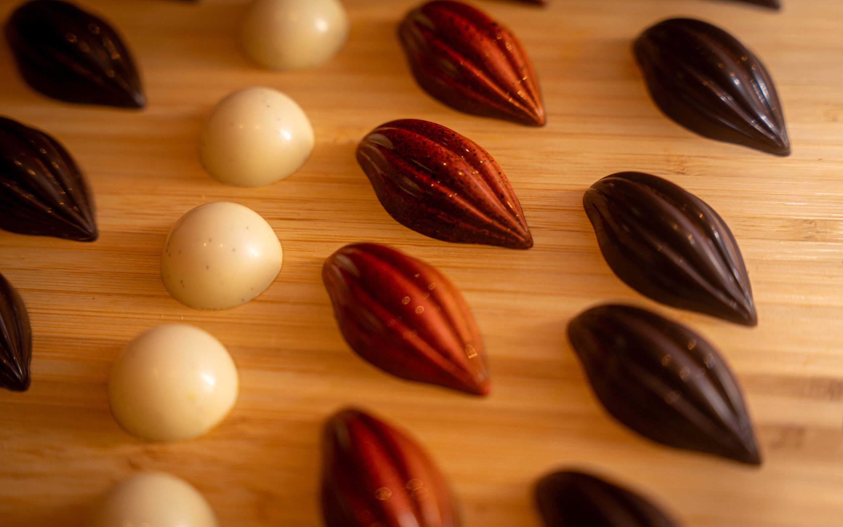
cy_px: 270
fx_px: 1654
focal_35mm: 72
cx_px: 424
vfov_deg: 18.1
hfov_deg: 28.6
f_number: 2.8
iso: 400
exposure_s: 1/125
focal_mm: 70
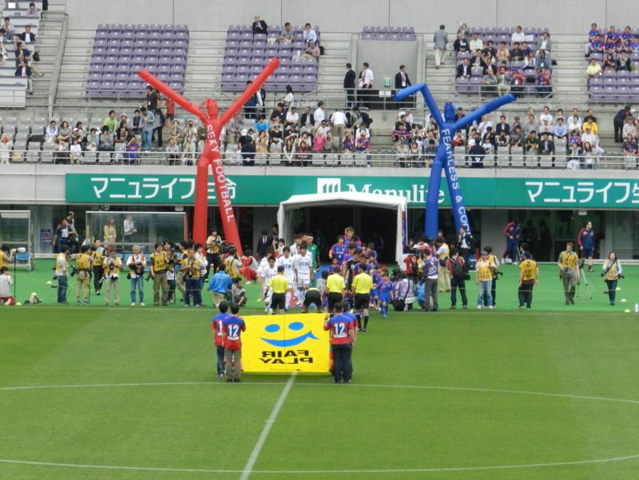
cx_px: 320
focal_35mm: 215
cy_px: 240
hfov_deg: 9.2
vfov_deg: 6.9
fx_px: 3969
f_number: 5.6
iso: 160
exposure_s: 1/200
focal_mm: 38.2
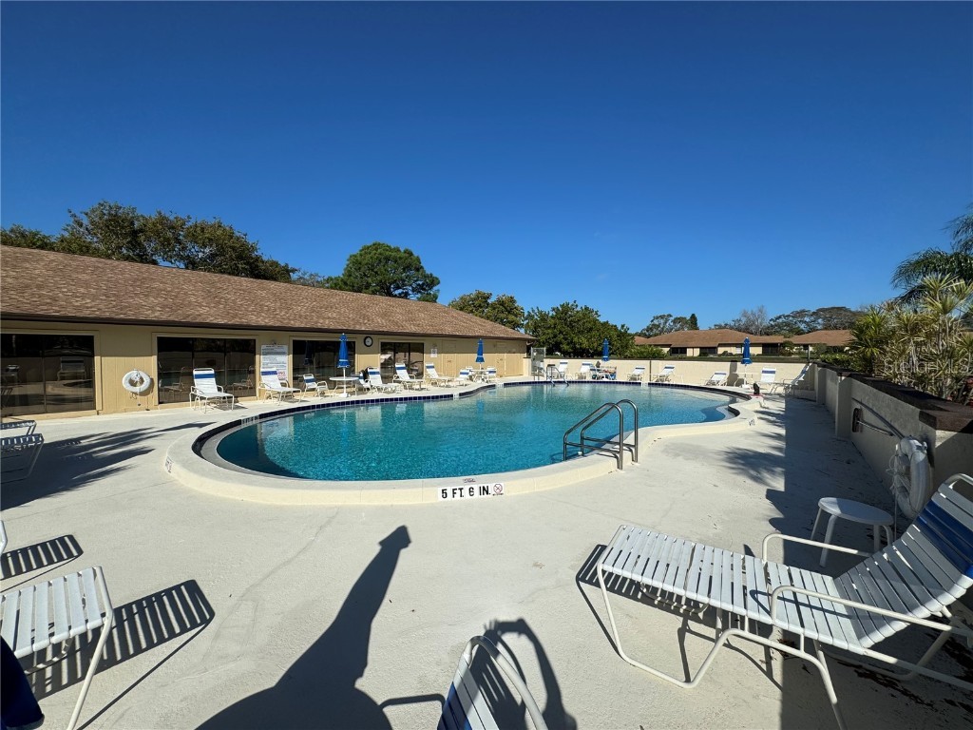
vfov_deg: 85.7
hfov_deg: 102.1
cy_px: 365
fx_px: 394
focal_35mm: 14
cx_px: 486
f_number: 2.2
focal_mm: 2.22
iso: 40
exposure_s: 1/4630
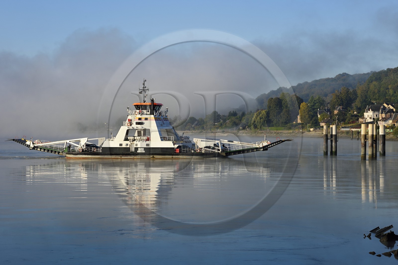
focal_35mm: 110
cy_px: 132
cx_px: 199
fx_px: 1215
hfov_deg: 18.6
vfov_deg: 12.4
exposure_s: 1/400
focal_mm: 110
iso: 200
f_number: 11
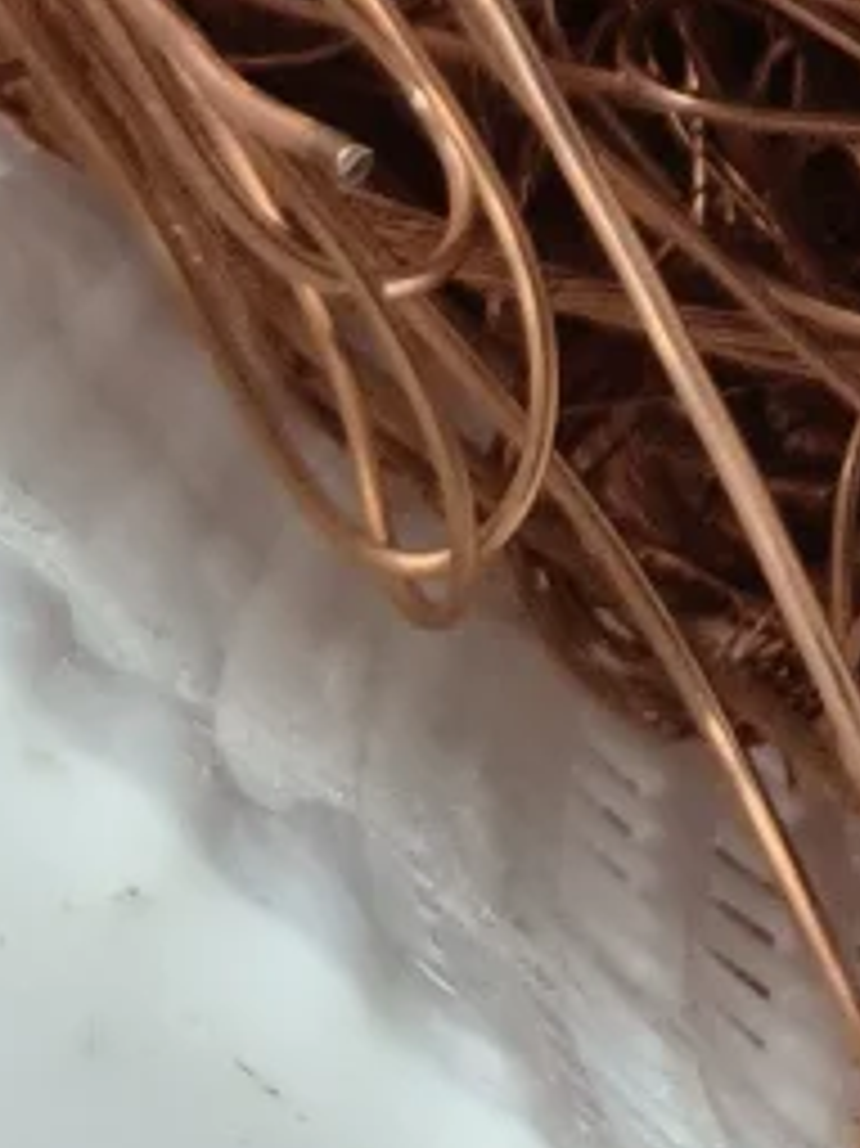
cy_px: -1450
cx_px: 1833
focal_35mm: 147
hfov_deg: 9.3
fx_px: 4874
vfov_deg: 11.5
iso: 200
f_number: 1.8
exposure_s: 1/100
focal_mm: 4.84
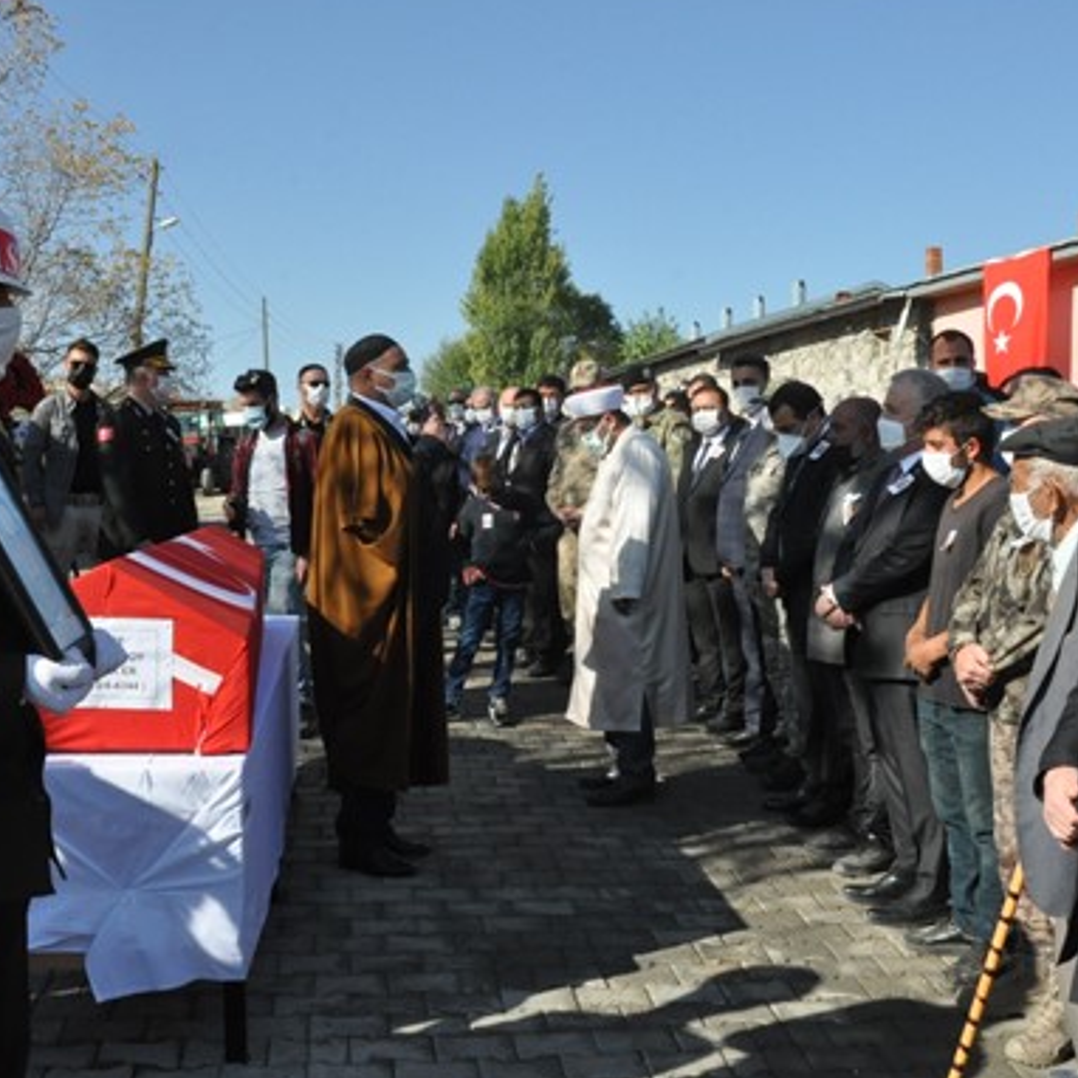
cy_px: 573
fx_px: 1374
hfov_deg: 42.8
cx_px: 601
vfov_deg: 42.8
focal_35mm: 39
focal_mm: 18
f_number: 20
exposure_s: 1/400
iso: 1600
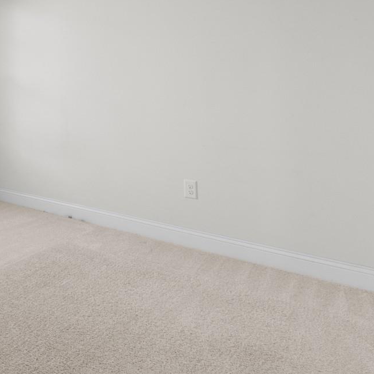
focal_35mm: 34
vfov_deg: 46.7
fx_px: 416
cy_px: 92
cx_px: -42
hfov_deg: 39.2
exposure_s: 1/3
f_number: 4.8
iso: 100
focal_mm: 11
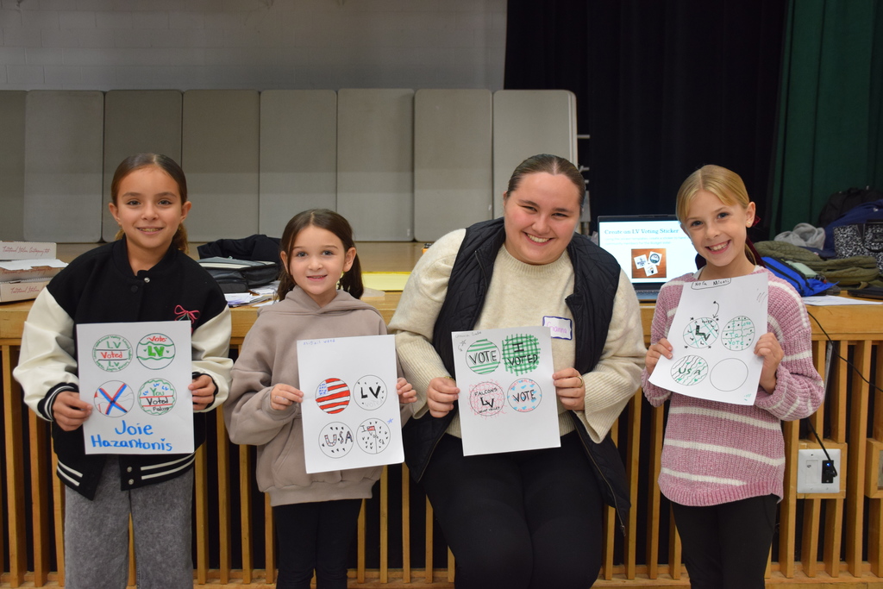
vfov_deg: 38.4
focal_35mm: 34
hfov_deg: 55.1
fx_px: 846
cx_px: 442
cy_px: 294
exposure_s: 1/60
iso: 900
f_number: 3.8
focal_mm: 23
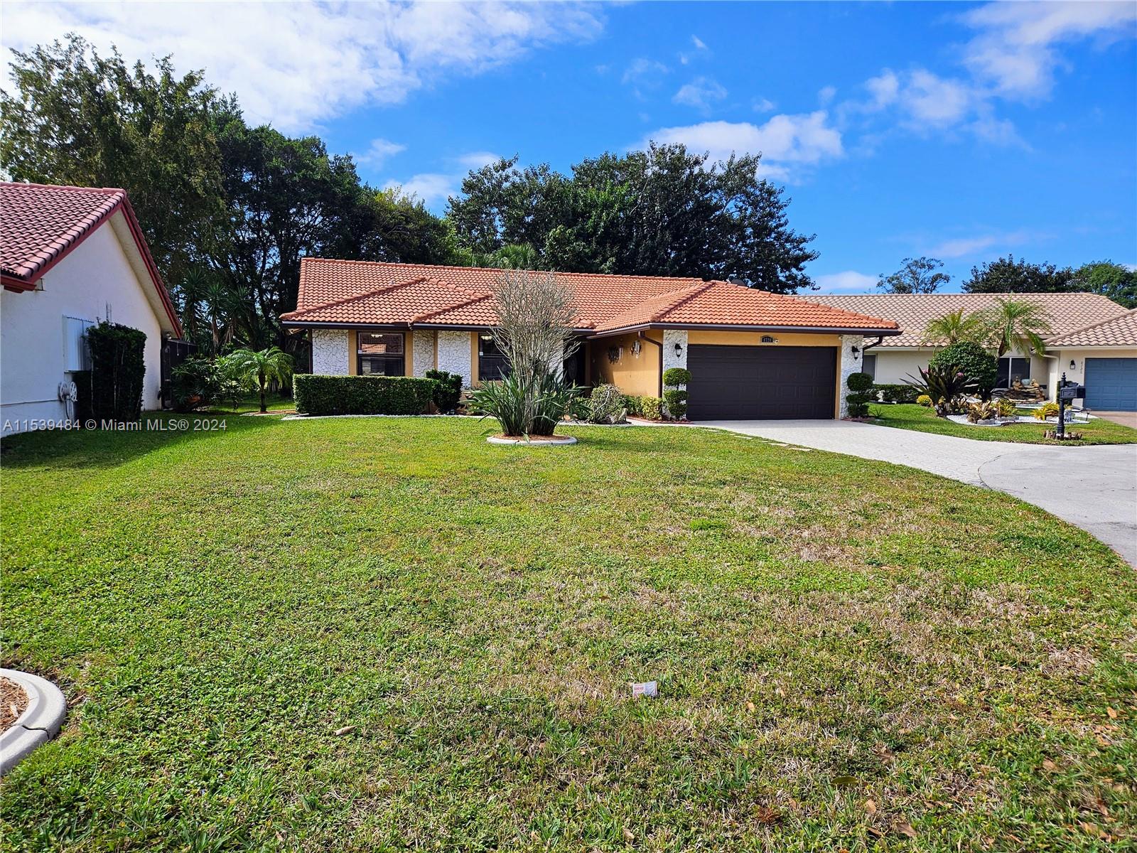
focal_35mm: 23
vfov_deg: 58.9
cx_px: 568
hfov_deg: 73.9
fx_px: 755
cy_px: 426
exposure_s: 1/1899
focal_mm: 5.4
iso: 25
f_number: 1.8
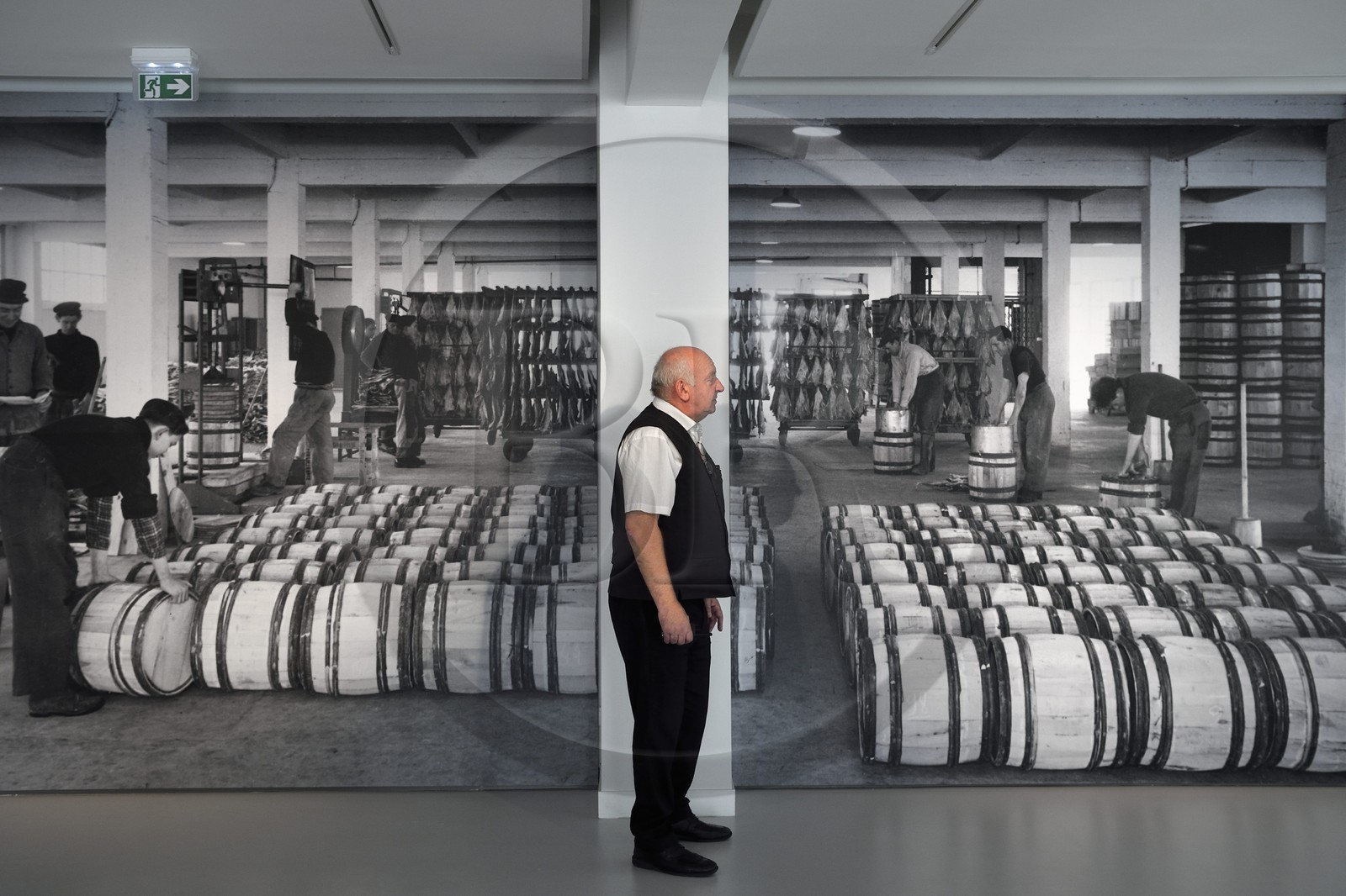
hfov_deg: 50.7
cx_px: 673
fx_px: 1420
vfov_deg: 35.0
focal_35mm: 38
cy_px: 448
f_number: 6.3
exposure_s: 1/30
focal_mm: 38
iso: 800
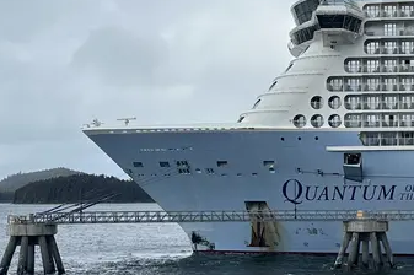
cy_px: 117
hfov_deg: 22.3
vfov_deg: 15.3
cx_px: 377
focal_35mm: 89
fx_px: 1022
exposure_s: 1/6623
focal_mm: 6.86
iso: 80
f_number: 1.78
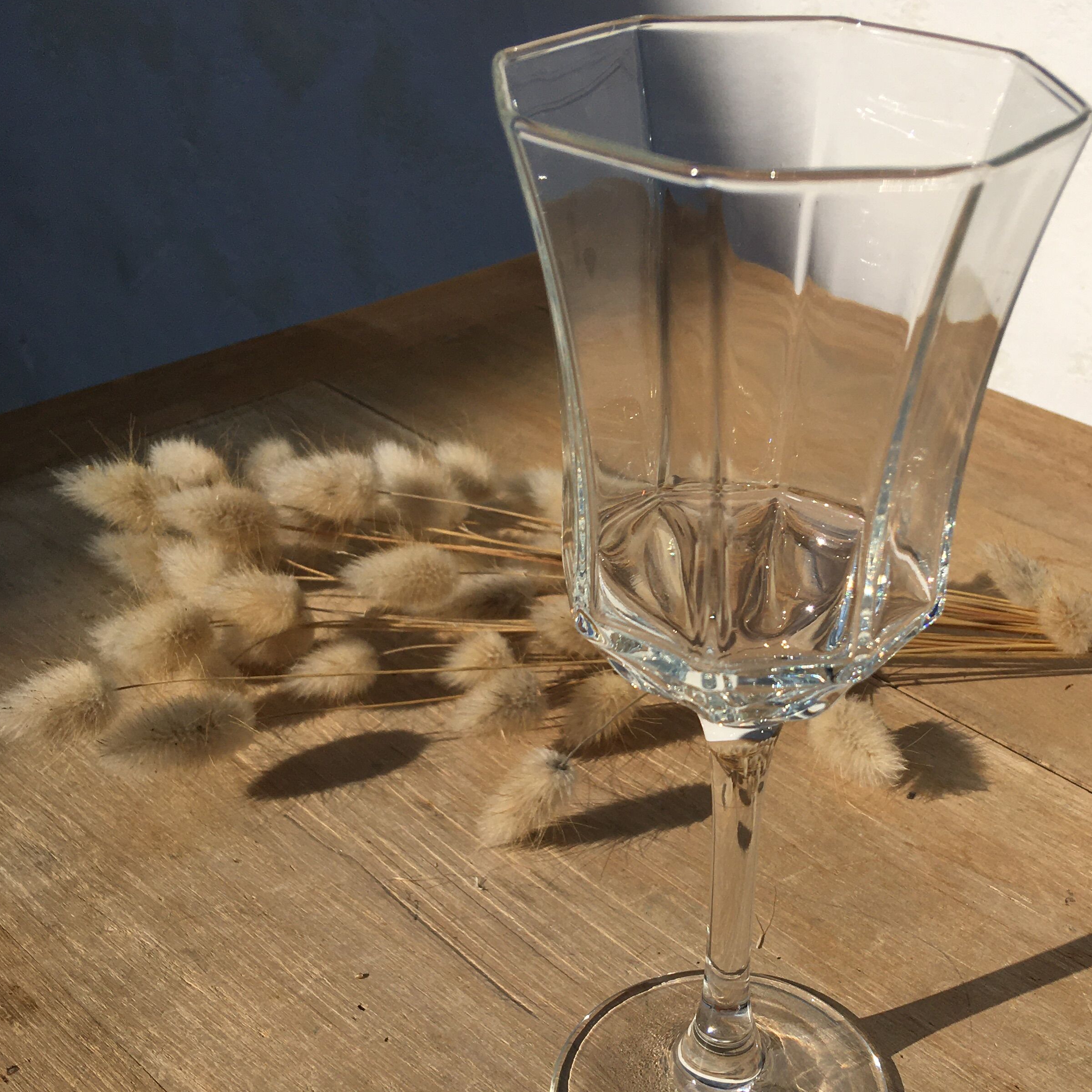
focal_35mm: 43
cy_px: 707
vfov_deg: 38.8
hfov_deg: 38.9
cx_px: 680
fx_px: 1535
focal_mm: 4.15
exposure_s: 1/3663
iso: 25
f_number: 2.2
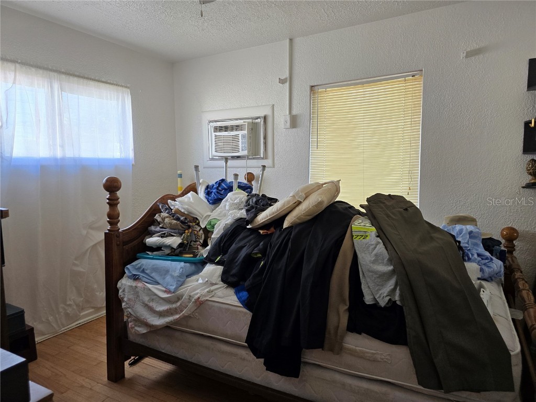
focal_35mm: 23
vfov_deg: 58.9
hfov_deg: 73.9
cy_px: 201
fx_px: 356
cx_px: 268
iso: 200
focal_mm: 6.3
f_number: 1.7
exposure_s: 1/180
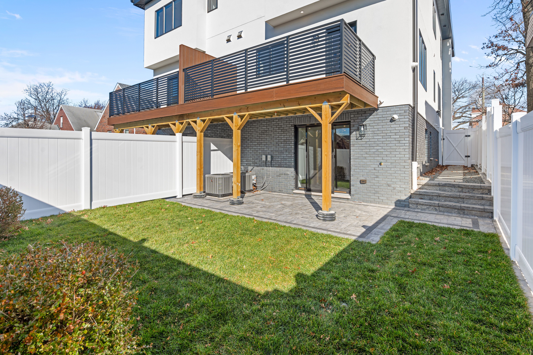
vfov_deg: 70.4
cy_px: 178
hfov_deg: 93.3
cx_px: 266
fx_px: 252
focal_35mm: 17
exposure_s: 1/60
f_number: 8
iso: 100
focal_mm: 17
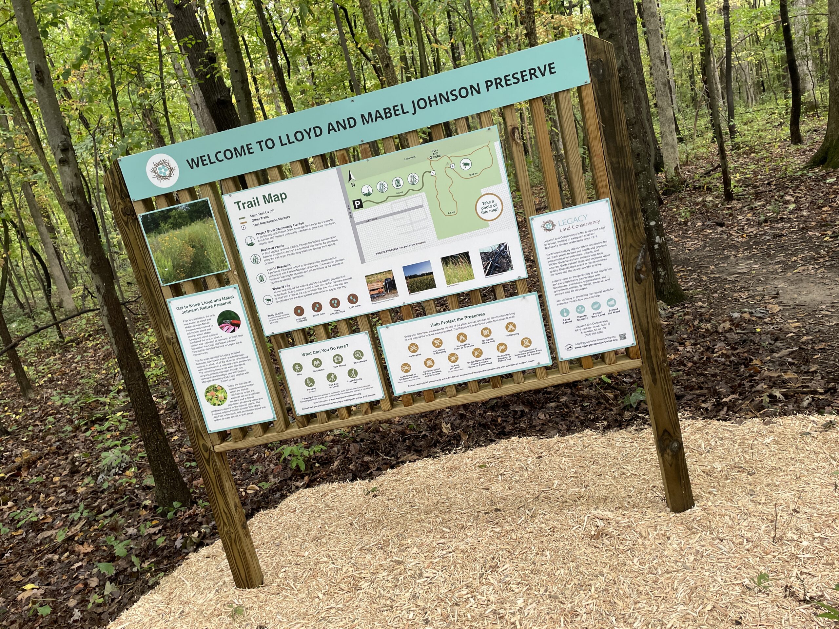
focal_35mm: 26
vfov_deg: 53.1
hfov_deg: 67.3
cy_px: 314
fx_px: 630
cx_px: 420
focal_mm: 4.2
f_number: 1.6
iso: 100
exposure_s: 1/121
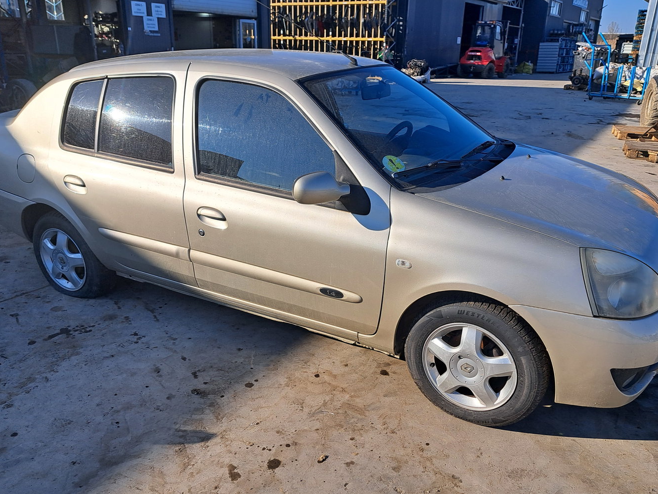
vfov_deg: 48.1
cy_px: 277
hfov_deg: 61.6
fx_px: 551
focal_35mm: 29
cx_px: 340
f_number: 1.8
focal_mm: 5.23
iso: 50
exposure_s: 1/1290
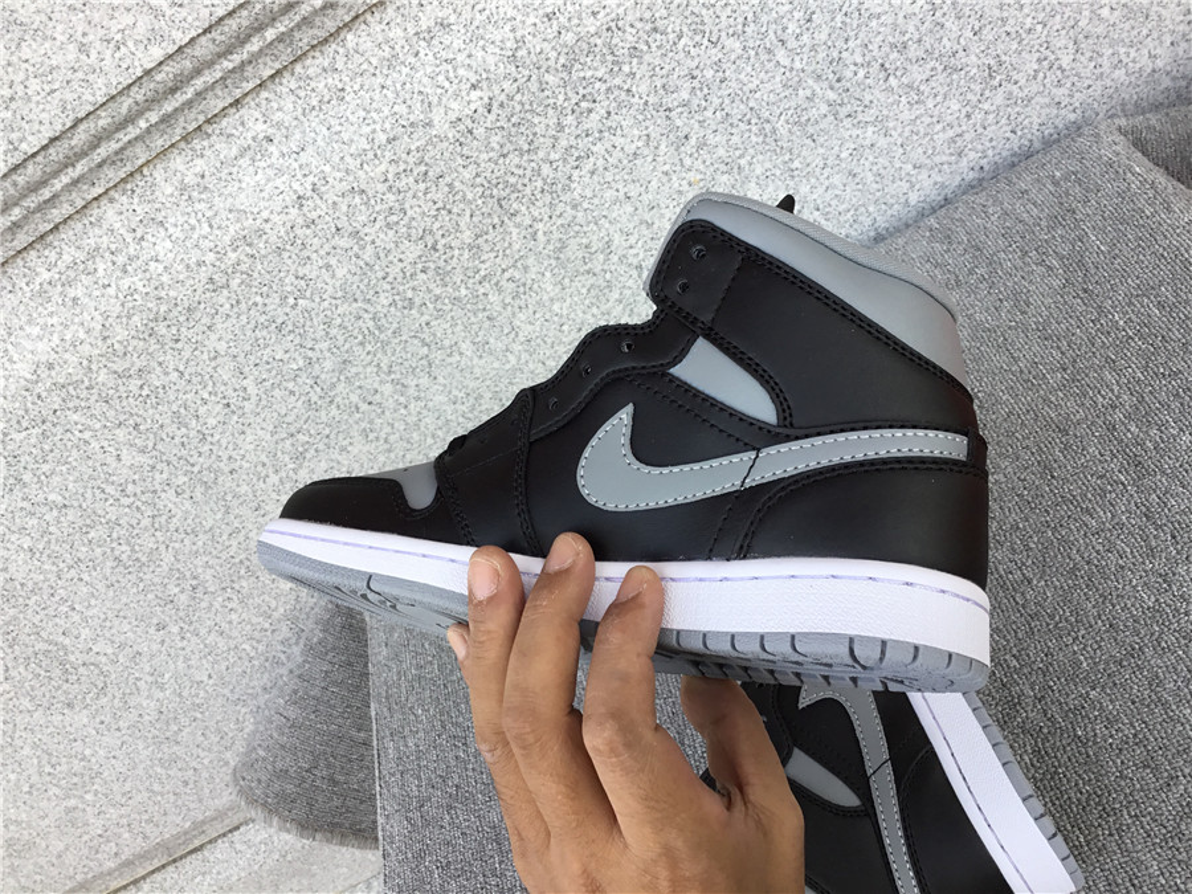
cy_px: 447
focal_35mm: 31
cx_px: 596
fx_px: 1067
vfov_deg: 45.4
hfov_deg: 58.4
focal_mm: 3.3
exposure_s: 1/100
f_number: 2.4
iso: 40
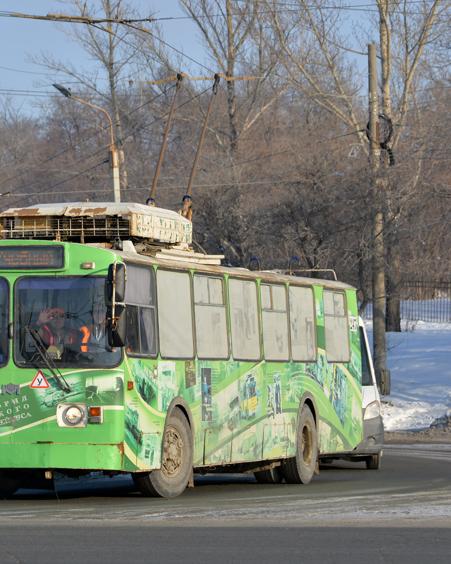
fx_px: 2402
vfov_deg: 13.4
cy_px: 282
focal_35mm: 144
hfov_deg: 10.7
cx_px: 124
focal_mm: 102
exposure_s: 1/500
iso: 125
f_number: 7.1
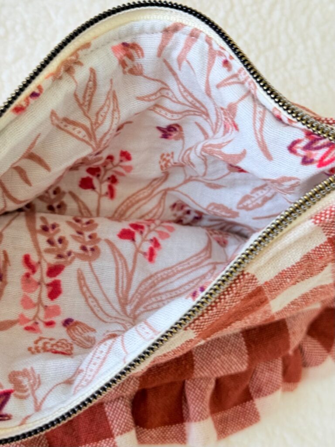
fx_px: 619
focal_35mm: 48
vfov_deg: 39.7
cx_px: 168
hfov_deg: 30.3
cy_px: 224
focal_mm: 6.76
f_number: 1.78
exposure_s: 1/105
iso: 125
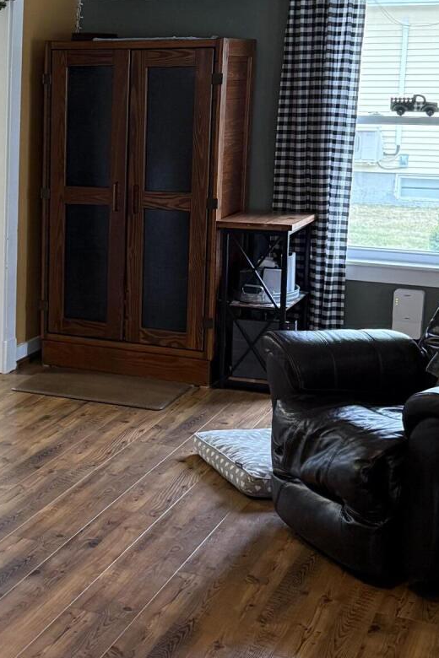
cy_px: 260
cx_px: -52
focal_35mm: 64
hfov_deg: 20.2
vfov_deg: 31.3
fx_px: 1171
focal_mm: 6.76
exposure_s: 1/60
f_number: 1.78
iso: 400
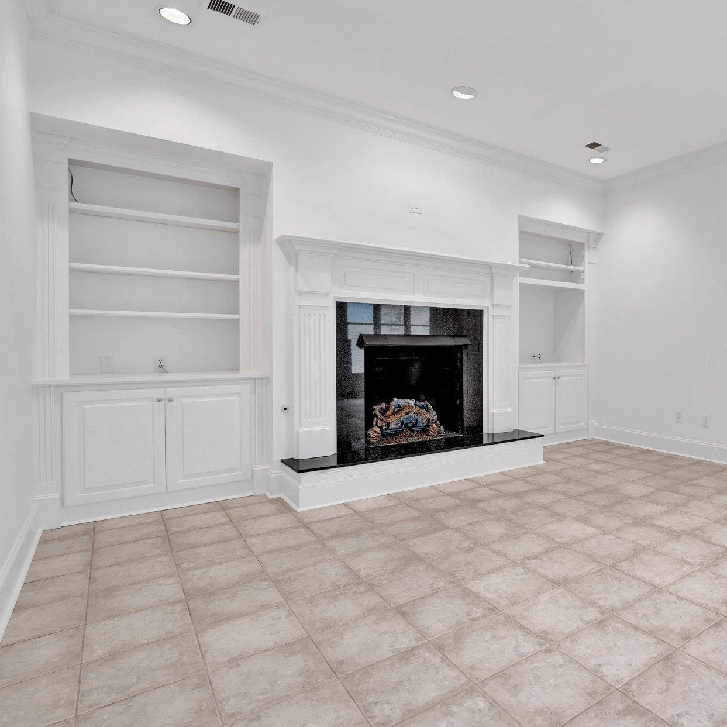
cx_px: 576
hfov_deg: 65.1
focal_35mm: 21
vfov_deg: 71.0
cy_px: 349
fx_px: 509
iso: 400
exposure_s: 1/8
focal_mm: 15.3
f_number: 8
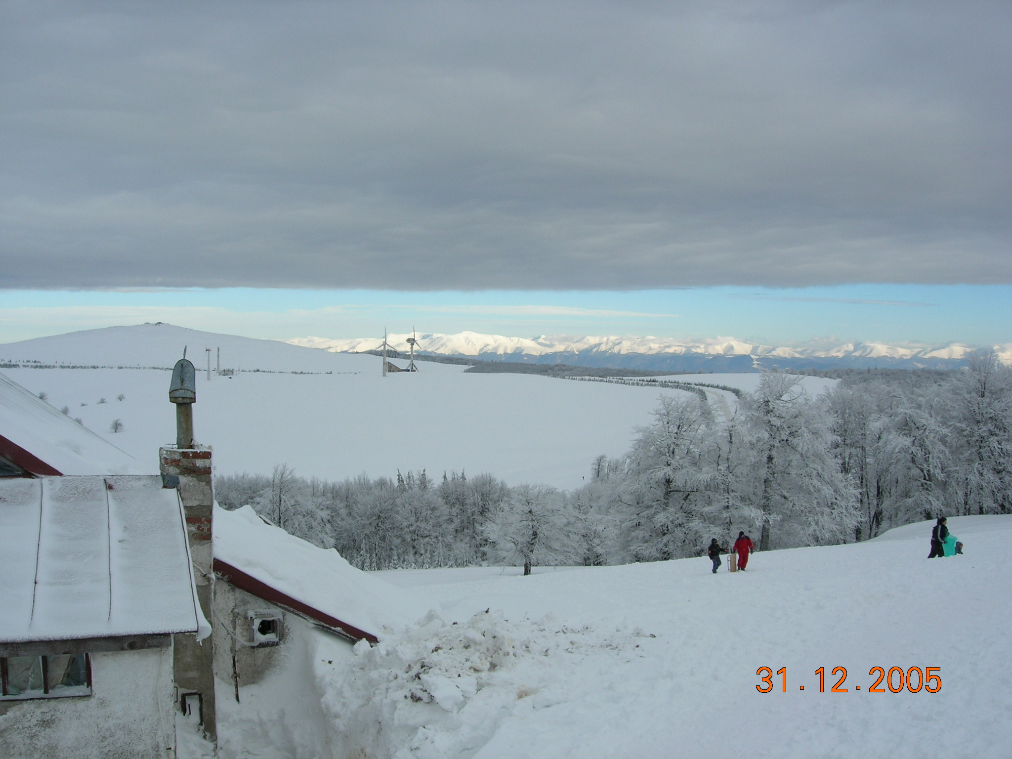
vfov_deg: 37.7
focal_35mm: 38
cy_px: 380
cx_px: 506
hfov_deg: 49.0
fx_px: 1111
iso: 64
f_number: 4.8
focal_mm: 7.8
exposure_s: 1/512
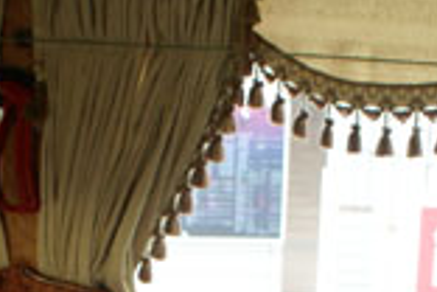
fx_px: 1262
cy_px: 533
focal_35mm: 104
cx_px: 216
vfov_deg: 12.1
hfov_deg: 19.6
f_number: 4
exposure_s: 1/30
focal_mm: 18
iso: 200
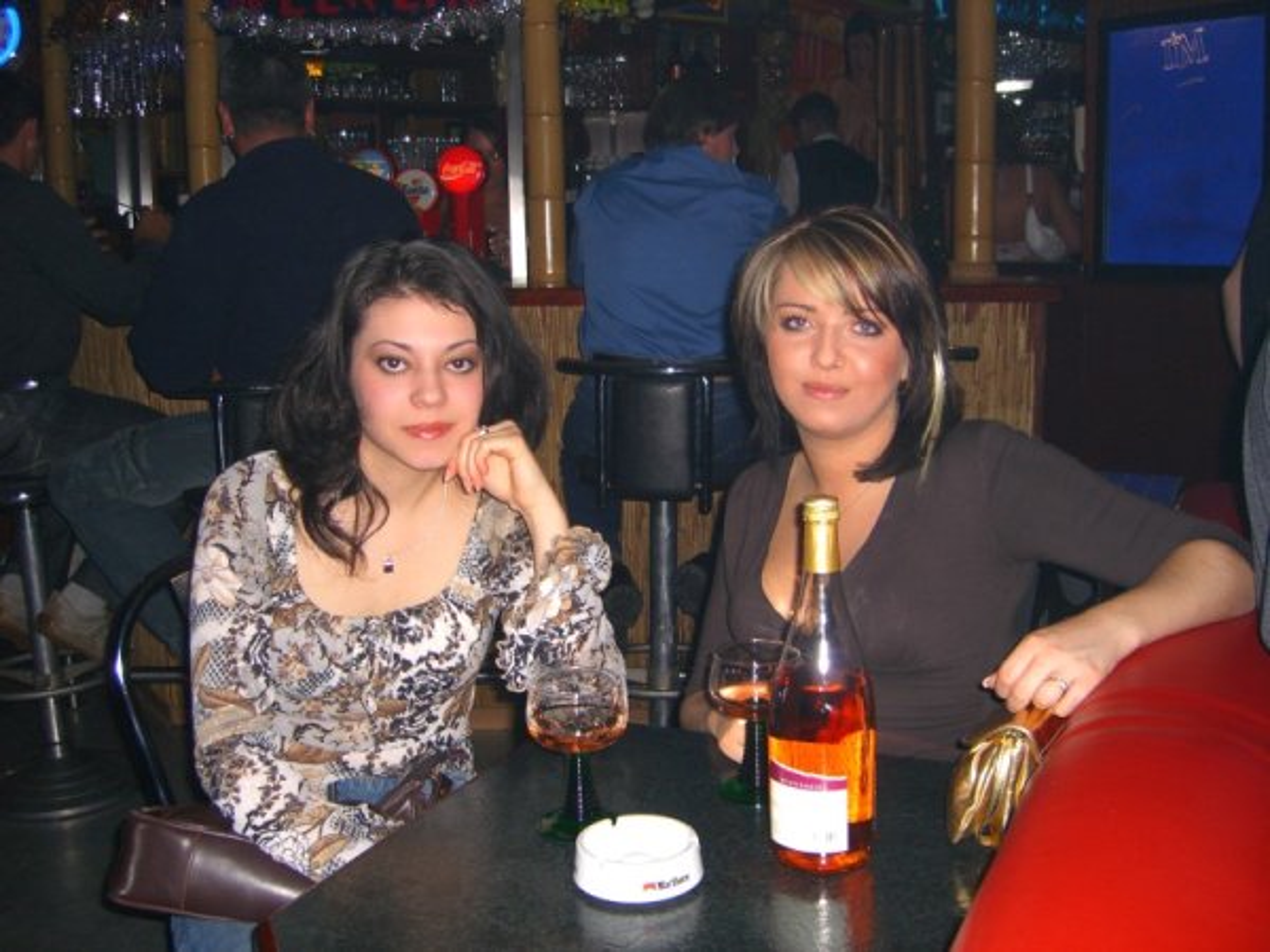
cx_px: 635
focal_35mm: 38
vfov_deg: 37.7
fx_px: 1394
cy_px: 476
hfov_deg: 49.0
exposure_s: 1/60
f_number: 2.8
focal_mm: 7.9
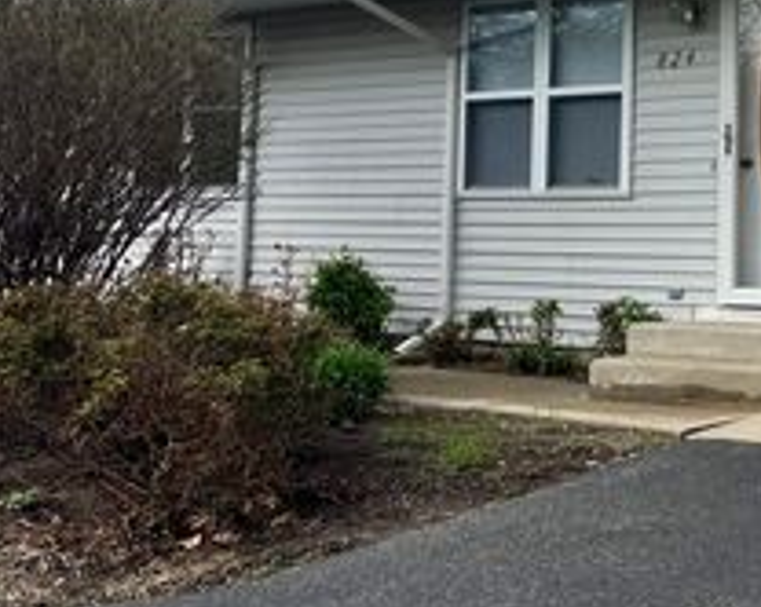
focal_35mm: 61
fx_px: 1373
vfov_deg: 24.0
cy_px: 20
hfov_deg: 27.6
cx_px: 893
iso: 50
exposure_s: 1/3205
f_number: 1.6
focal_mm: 5.96
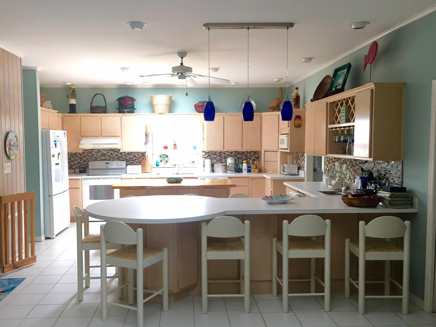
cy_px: 173
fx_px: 403
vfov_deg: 44.1
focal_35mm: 32
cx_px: 202
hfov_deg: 56.8
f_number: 2.2
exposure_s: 1/30
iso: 40
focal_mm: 4.15
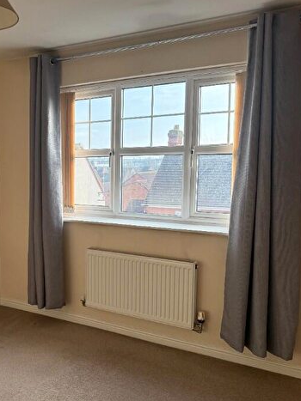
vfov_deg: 51.4
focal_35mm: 36
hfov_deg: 37.8
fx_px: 418
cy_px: 208
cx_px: 49
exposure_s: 1/317
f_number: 1.78
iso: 100
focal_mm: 6.76
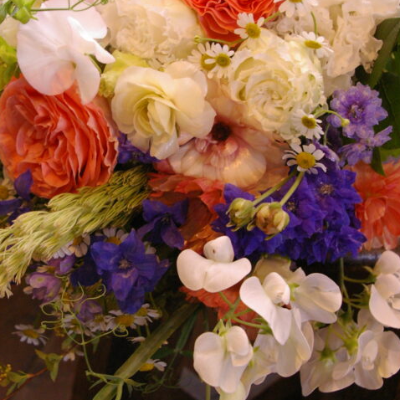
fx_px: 928
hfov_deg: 24.2
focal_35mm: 71
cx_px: 131
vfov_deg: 24.3
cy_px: 178
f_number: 5.6
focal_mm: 26
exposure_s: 1/20
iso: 800
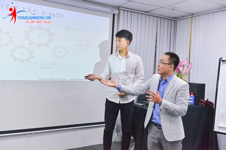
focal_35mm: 35
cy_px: 75
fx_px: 220
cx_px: 113
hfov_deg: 54.4
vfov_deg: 37.9
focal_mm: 35
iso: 2500
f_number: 4
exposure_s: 1/750
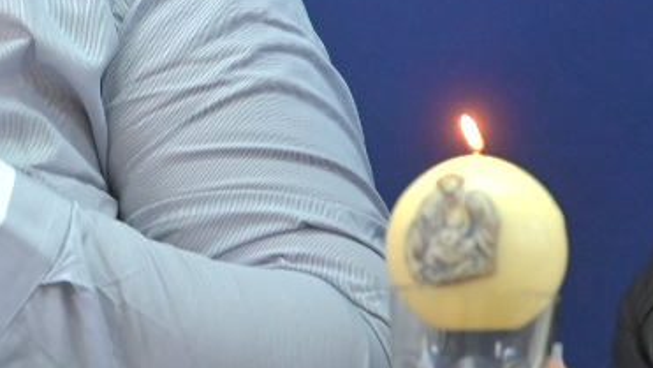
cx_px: -25
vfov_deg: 1.5
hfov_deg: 2.6
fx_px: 14273
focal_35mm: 824
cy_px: 194
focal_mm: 180
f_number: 2.8
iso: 450
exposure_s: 1/400
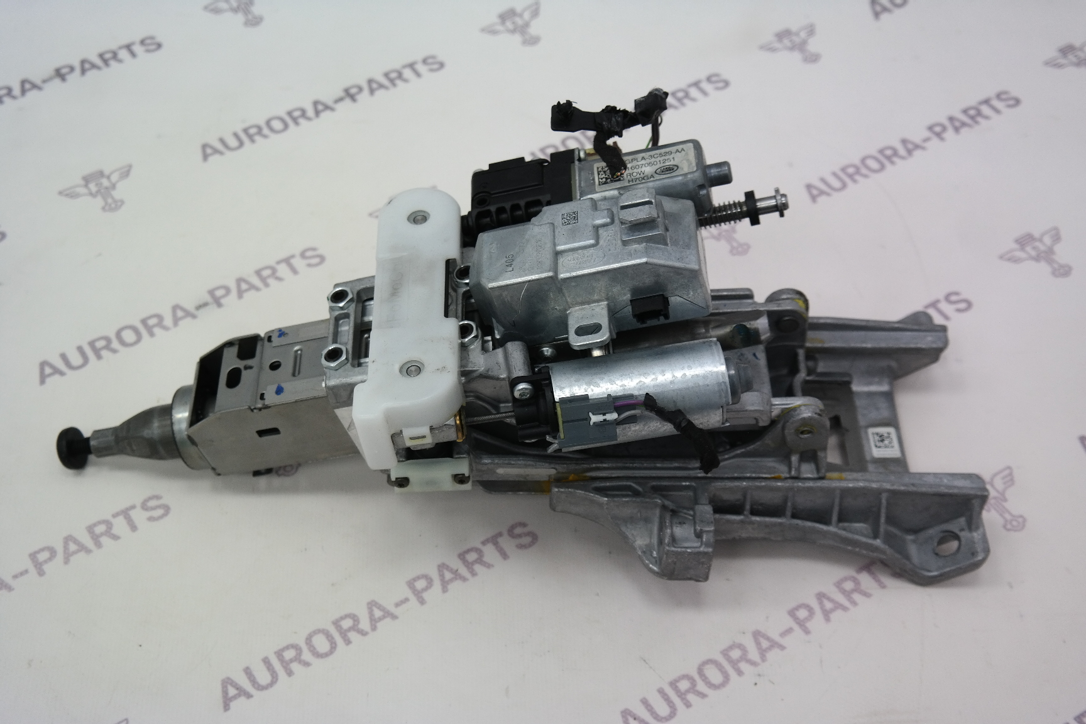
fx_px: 1388
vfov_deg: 29.2
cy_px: 362
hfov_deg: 42.7
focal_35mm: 46
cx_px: 543
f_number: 4.5
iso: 200
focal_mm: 30
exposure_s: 1/50
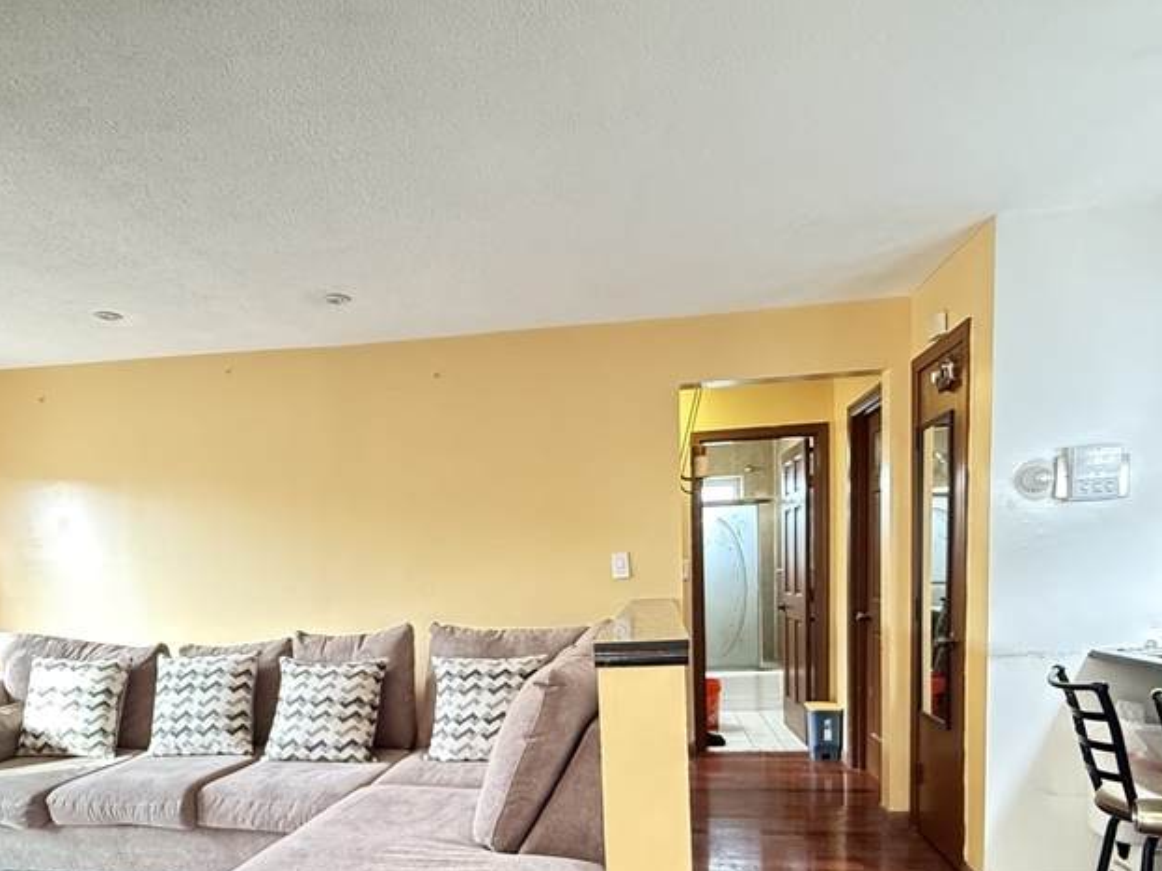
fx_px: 772
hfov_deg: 73.7
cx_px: 520
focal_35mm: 23
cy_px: 642
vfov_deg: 56.3
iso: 1000
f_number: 2.2
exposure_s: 1/60
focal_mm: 2.22
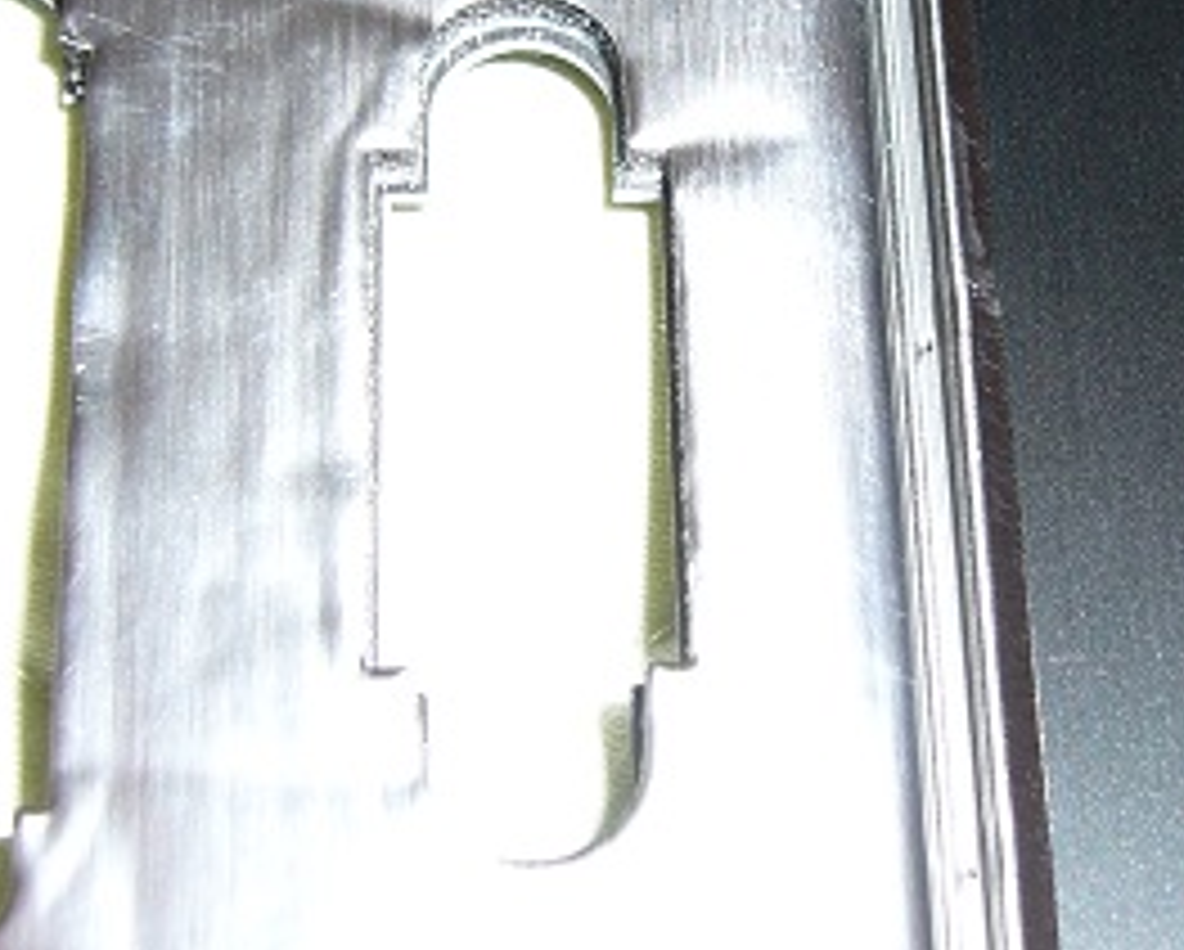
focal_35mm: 83
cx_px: 747
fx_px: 2912
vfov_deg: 18.4
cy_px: 185
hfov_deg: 22.9
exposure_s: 1/30
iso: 80
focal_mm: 5.8
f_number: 2.8
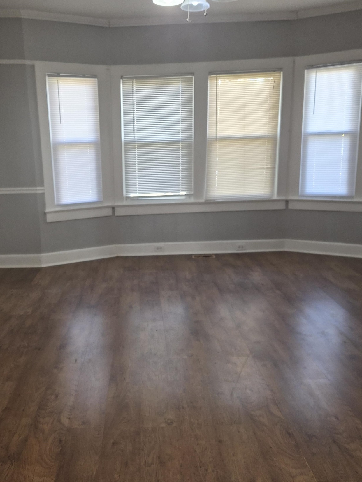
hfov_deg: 43.9
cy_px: 228
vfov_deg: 56.8
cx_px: 141
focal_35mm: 32
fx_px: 446
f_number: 1.8
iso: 200
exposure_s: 1/120
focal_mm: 5.4
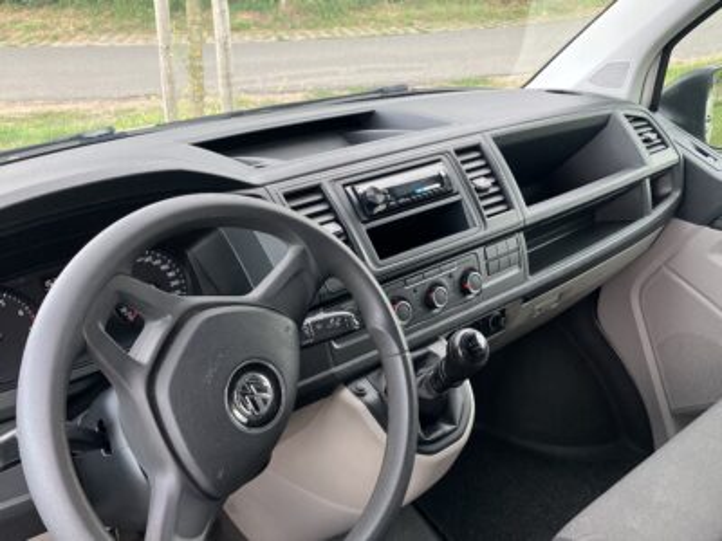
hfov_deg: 63.4
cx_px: 361
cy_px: 270
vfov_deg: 49.7
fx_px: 584
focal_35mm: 28
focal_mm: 3.99
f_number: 1.8
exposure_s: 1/121
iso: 80
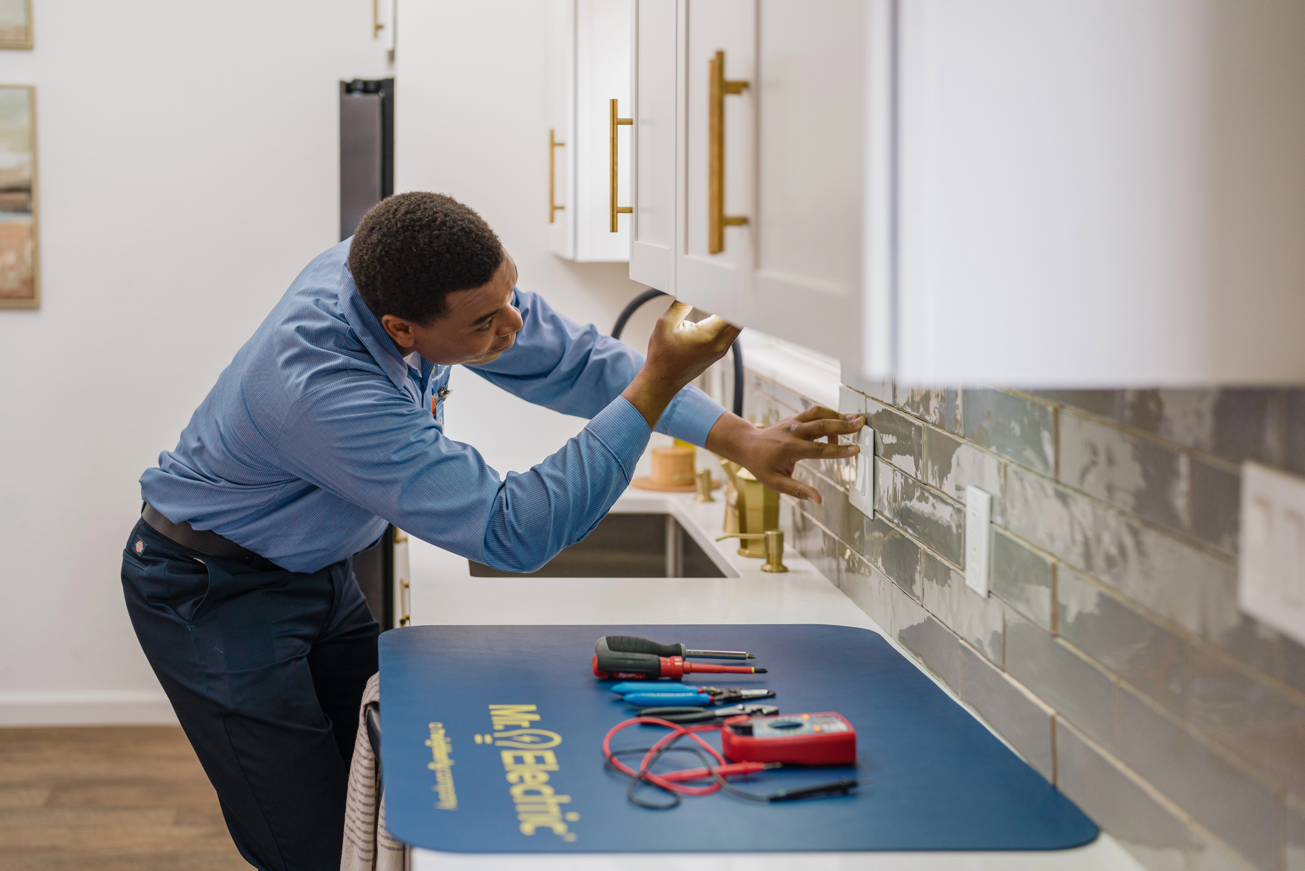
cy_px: 436
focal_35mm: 50
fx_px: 1813
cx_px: 652
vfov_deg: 27.0
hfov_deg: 39.6
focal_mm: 50
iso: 500
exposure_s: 1/250
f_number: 1.8
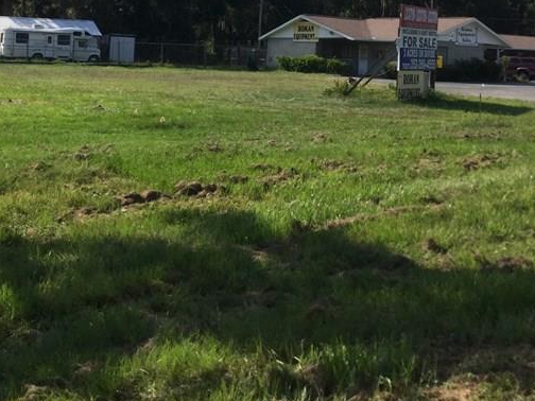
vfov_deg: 22.4
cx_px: 293
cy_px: -2
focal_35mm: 63
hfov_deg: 30.7
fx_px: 974
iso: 25
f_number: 2.4
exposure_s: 1/1538
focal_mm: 3.3
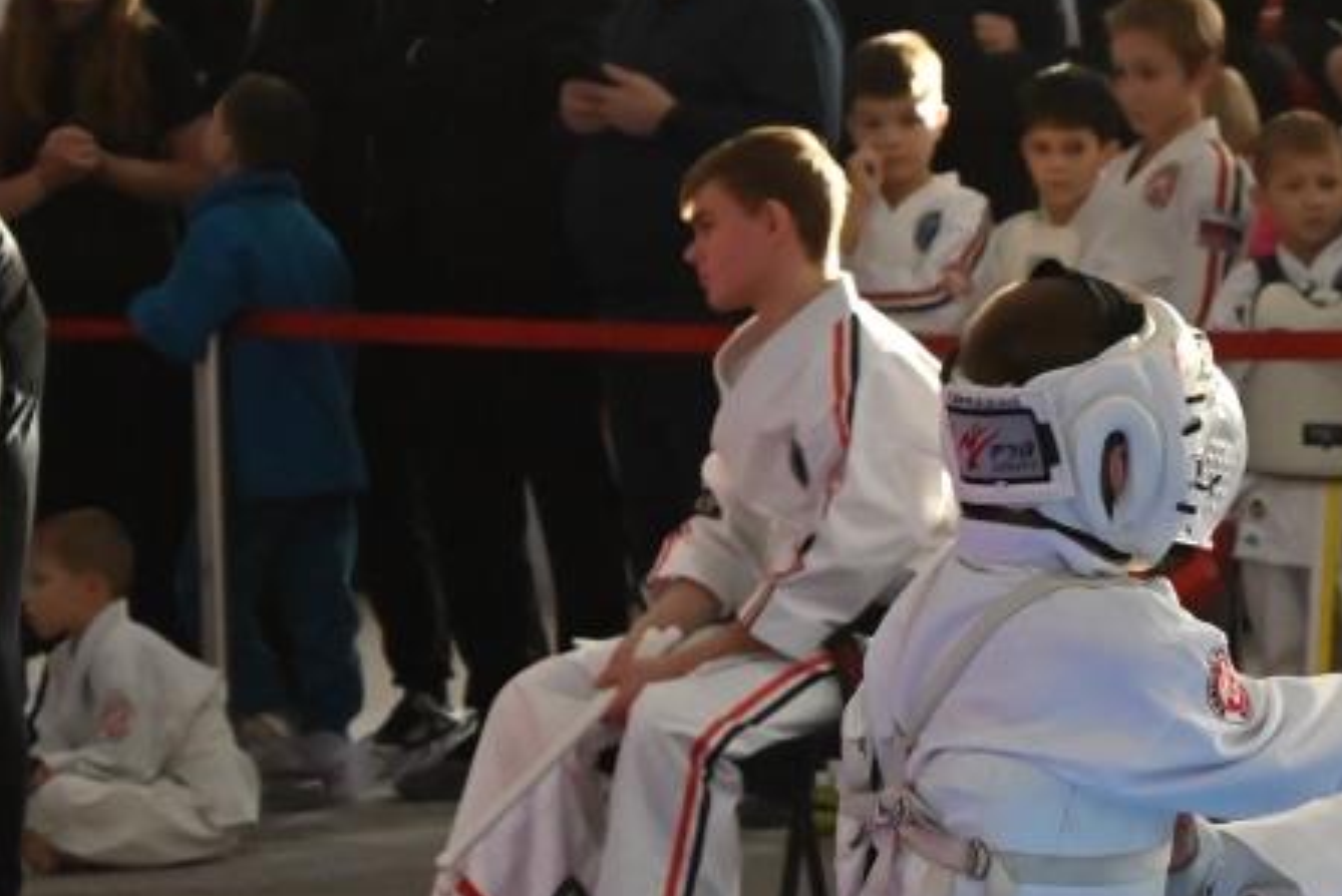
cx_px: 1514
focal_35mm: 241
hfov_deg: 8.5
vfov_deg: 5.7
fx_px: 8989
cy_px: 753
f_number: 7.1
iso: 6400
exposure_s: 1/800
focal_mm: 70
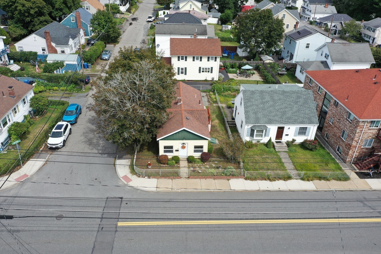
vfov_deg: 46.4
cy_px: 127
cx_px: 190
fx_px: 296
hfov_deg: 65.5
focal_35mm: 28
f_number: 5.6
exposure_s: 1/320
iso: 100
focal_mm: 10.26
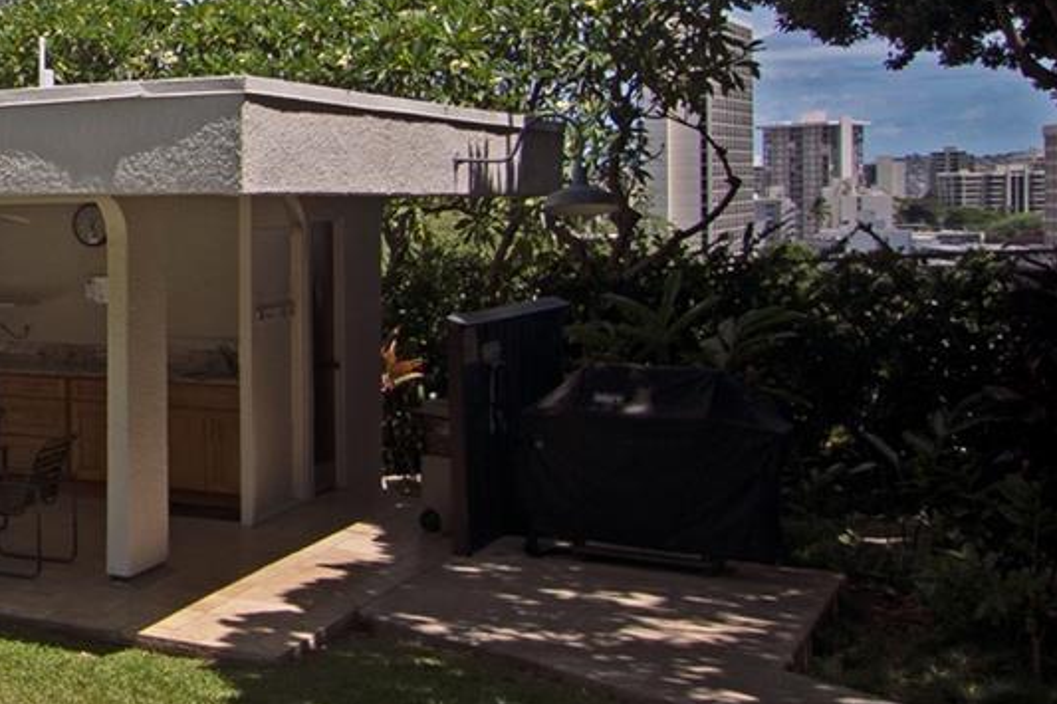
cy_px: 111
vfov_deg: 27.3
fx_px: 1409
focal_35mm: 48
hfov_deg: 28.4
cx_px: -494
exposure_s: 1/250
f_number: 10
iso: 100
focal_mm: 11
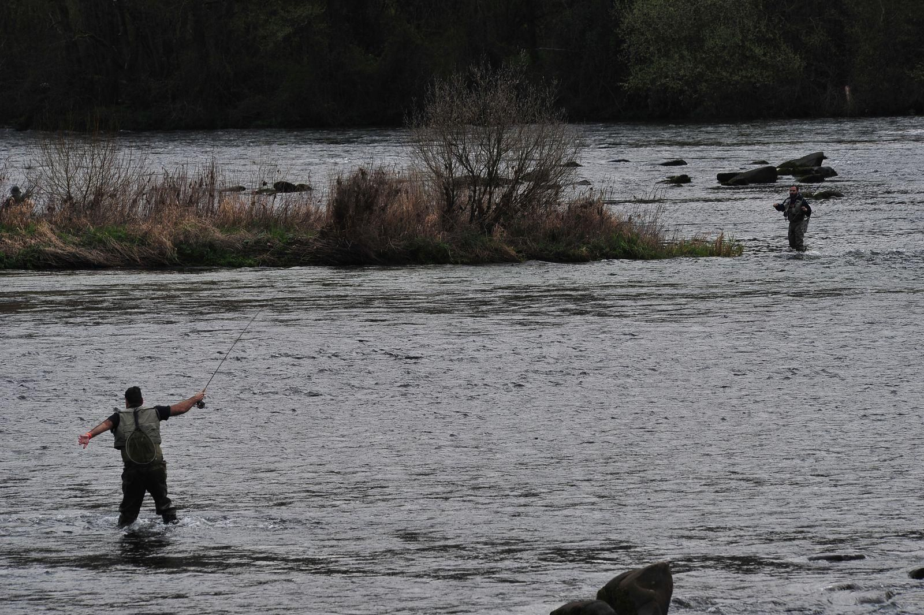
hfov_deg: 6.9
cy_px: 308
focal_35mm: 300
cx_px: 462
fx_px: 7696
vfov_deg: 4.6
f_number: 11
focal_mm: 300
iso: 400
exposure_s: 1/400
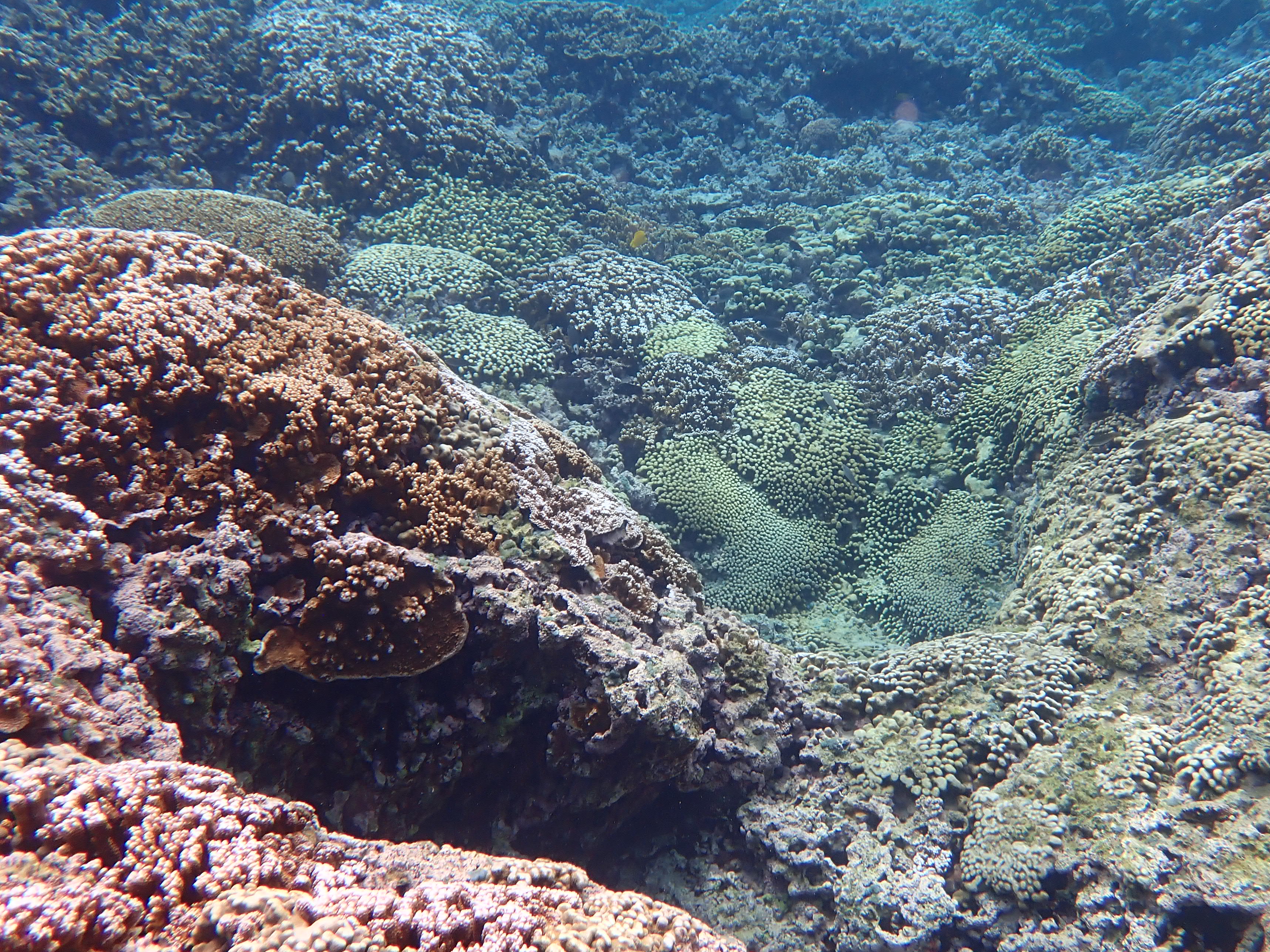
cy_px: 435
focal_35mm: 35
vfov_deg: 40.7
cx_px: 675
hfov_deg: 52.6
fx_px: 1284
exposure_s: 1/250
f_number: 3.2
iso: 100
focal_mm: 5.4
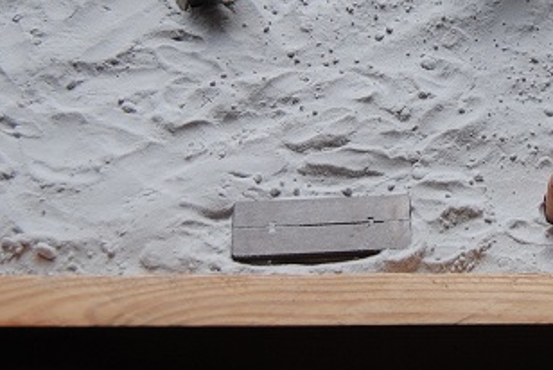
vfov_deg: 12.6
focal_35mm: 109
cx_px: 515
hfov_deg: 18.4
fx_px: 1669
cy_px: 50
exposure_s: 1/30
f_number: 3.8
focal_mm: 23
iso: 200
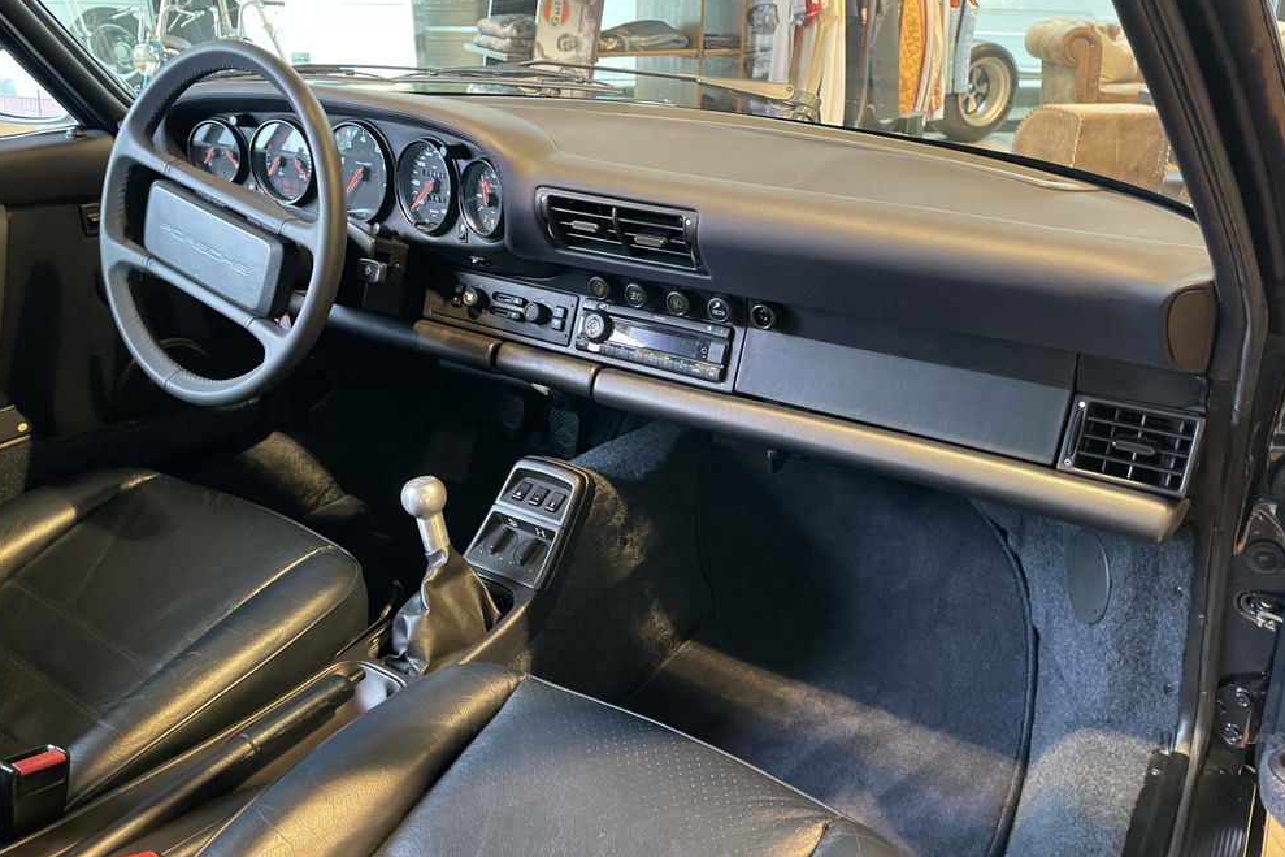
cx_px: 648
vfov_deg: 46.4
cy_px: 453
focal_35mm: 28
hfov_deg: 65.5
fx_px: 999
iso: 500
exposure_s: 1/33
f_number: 1.6
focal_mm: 4.2
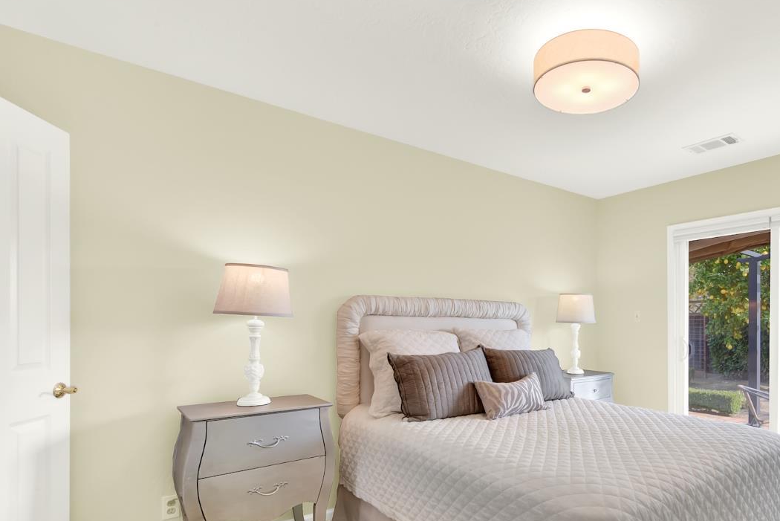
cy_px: 326
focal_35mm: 20
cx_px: 521
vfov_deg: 61.1
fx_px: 433
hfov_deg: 81.1
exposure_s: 1/8
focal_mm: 14
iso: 100
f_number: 14
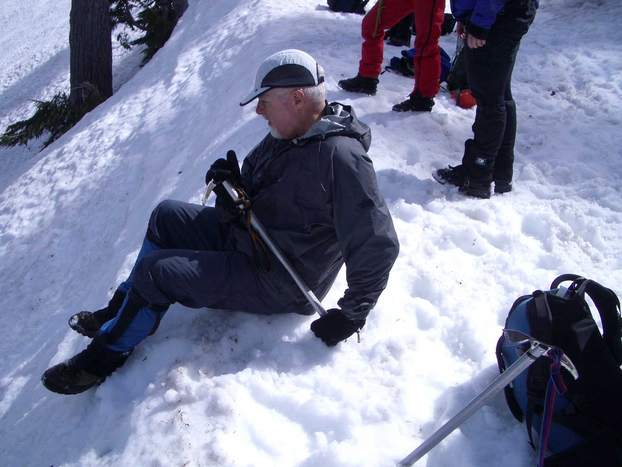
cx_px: 311
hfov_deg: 52.6
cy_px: 234
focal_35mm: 35
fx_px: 629
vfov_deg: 40.7
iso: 50
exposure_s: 1/640
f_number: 4.3
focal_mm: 5.8
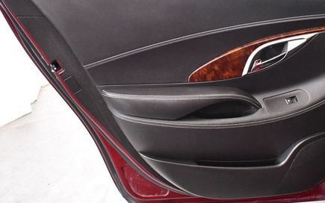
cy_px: 86
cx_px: 191
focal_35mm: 54
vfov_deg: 24.0
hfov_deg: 37.4
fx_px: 478
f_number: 3.5
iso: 3200
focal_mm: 18
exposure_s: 1/60
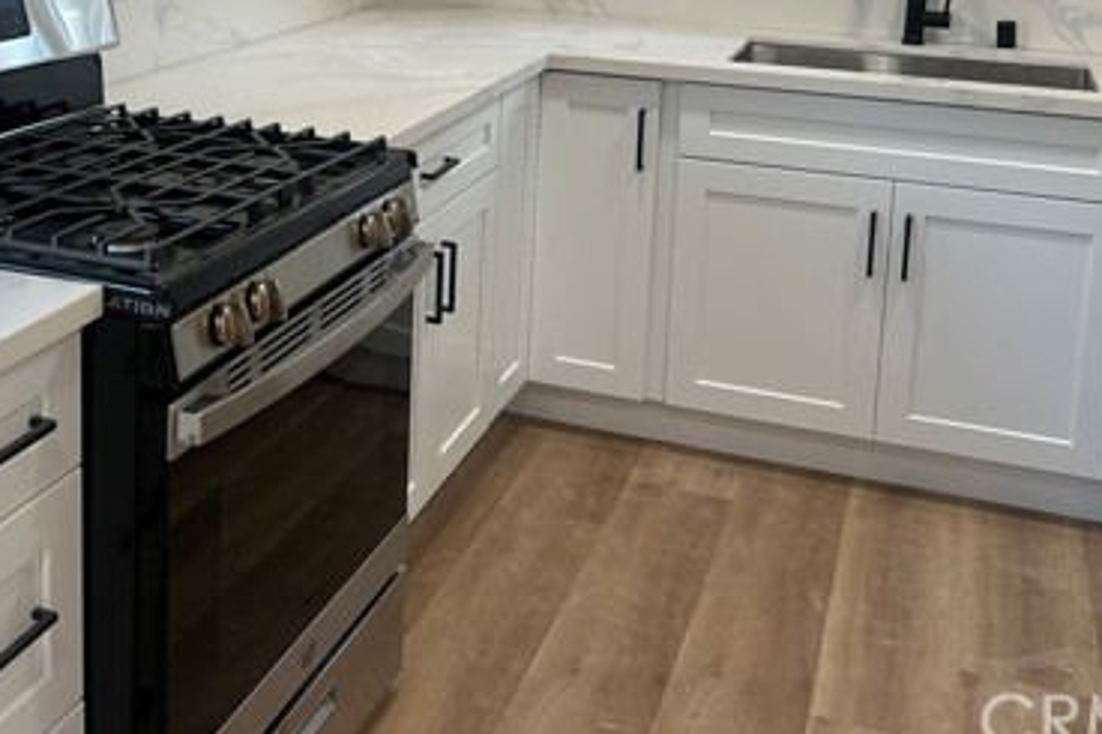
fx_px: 1438
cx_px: 398
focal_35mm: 47
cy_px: 45
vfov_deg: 27.4
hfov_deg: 41.6
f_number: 1.5
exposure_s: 1/121
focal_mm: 5.7
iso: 64
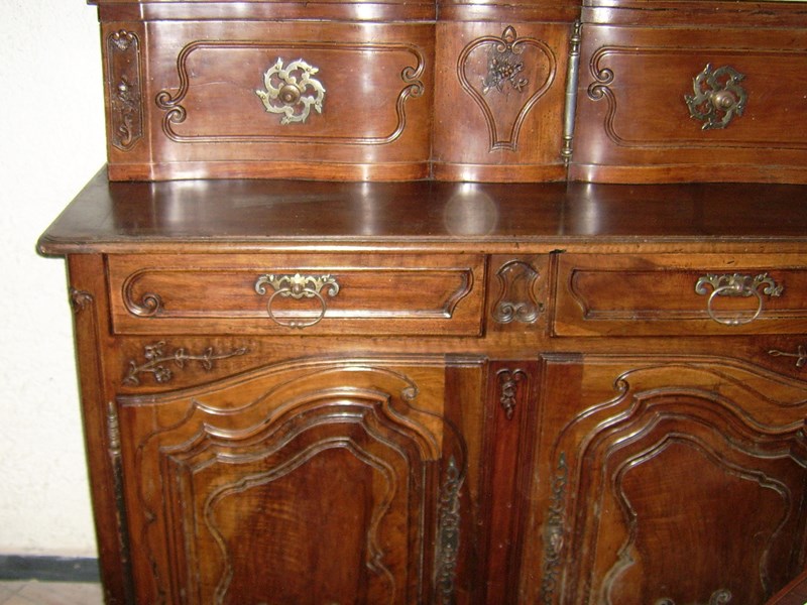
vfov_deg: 40.7
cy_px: 302
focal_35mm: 35
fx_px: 816
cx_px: 404
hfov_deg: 52.6
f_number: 2.8
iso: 100
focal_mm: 5.95
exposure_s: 1/60
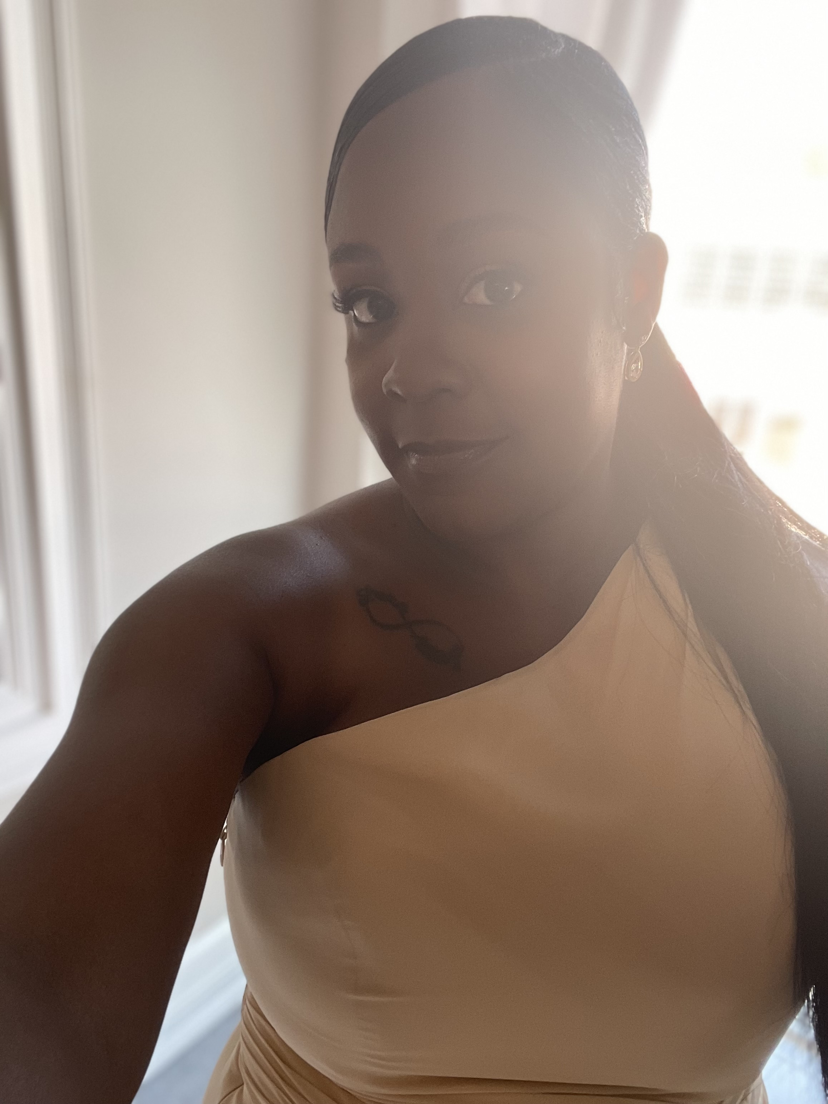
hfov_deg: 46.8
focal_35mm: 30
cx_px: 414
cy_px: 552
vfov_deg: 60.0
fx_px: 957
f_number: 2.2
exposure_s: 1/60
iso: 80
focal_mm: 2.71
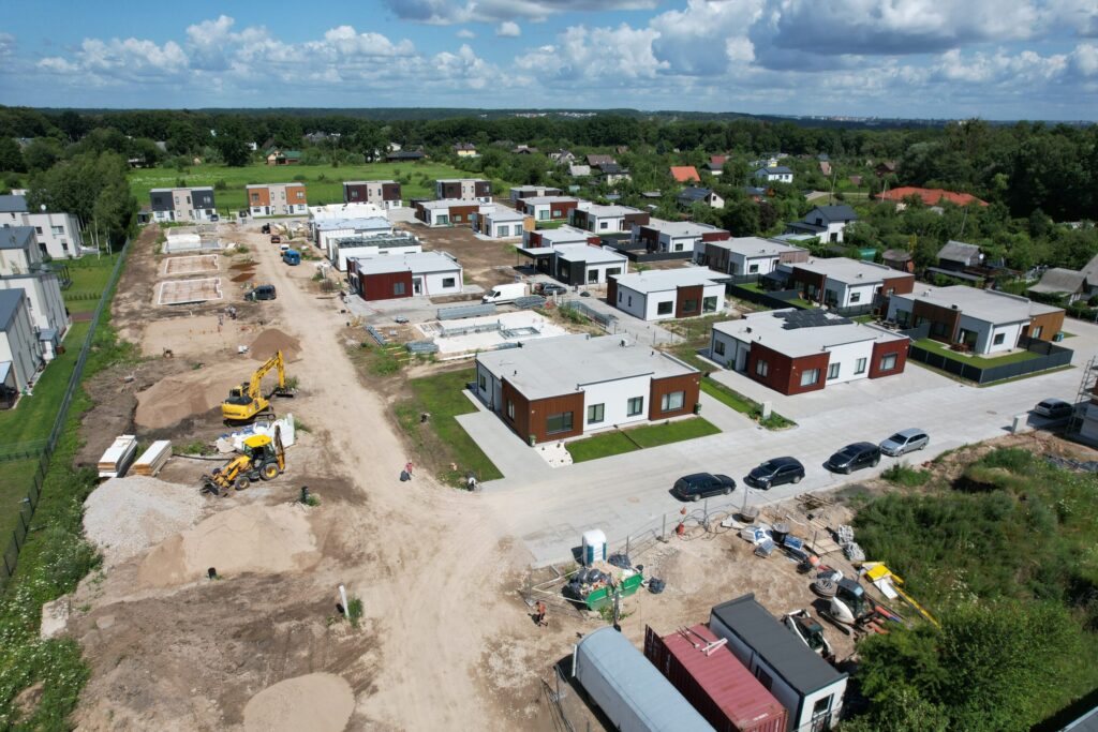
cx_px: 549
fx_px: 671
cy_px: 366
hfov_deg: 78.6
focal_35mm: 22
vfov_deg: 57.2
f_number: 2.8
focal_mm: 8.38
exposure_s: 1/3000
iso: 110
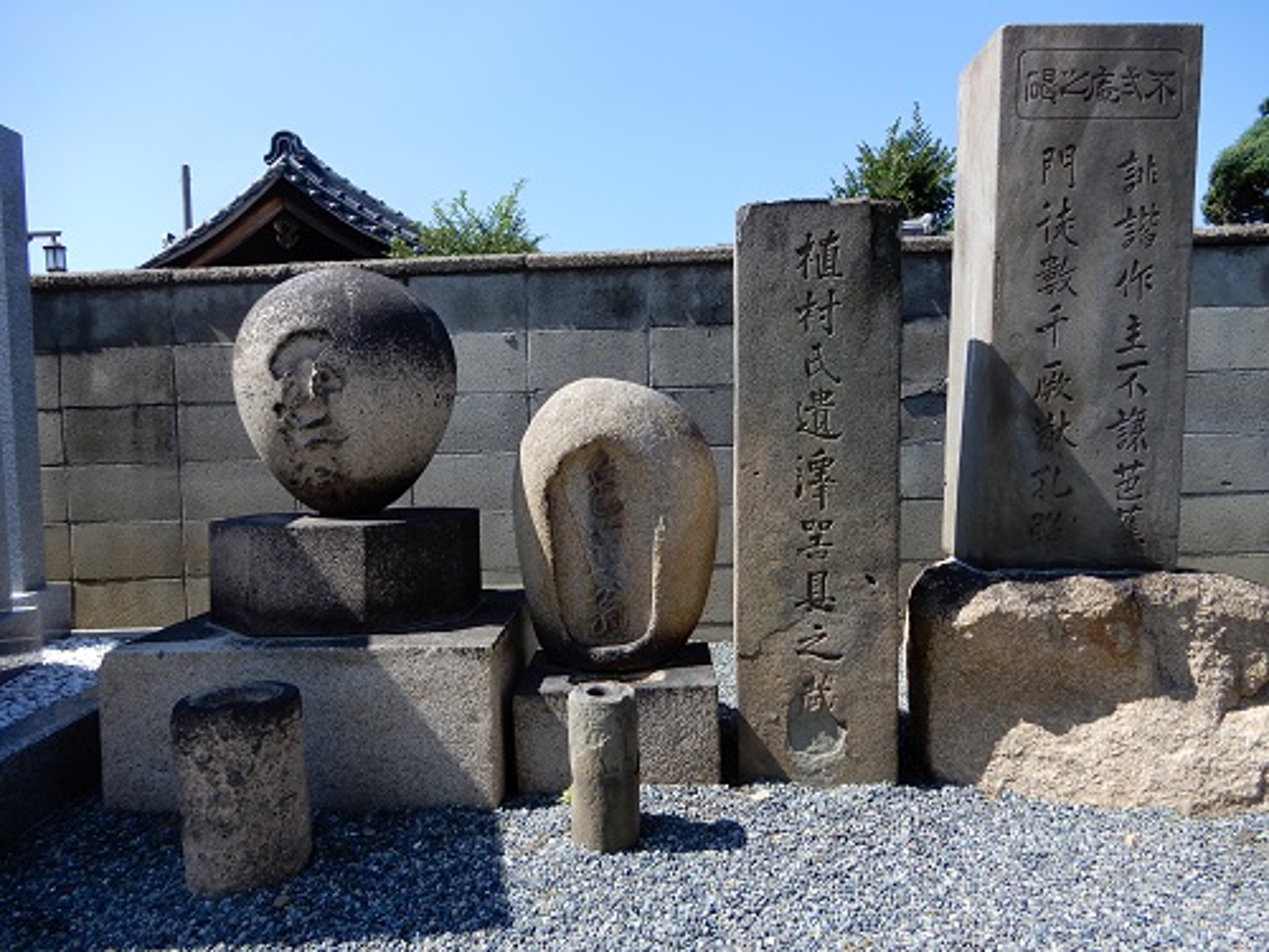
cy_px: 476
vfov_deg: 56.8
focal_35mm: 24
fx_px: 880
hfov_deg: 71.6
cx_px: 634
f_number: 3.4
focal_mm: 4.3
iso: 80
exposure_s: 1/640
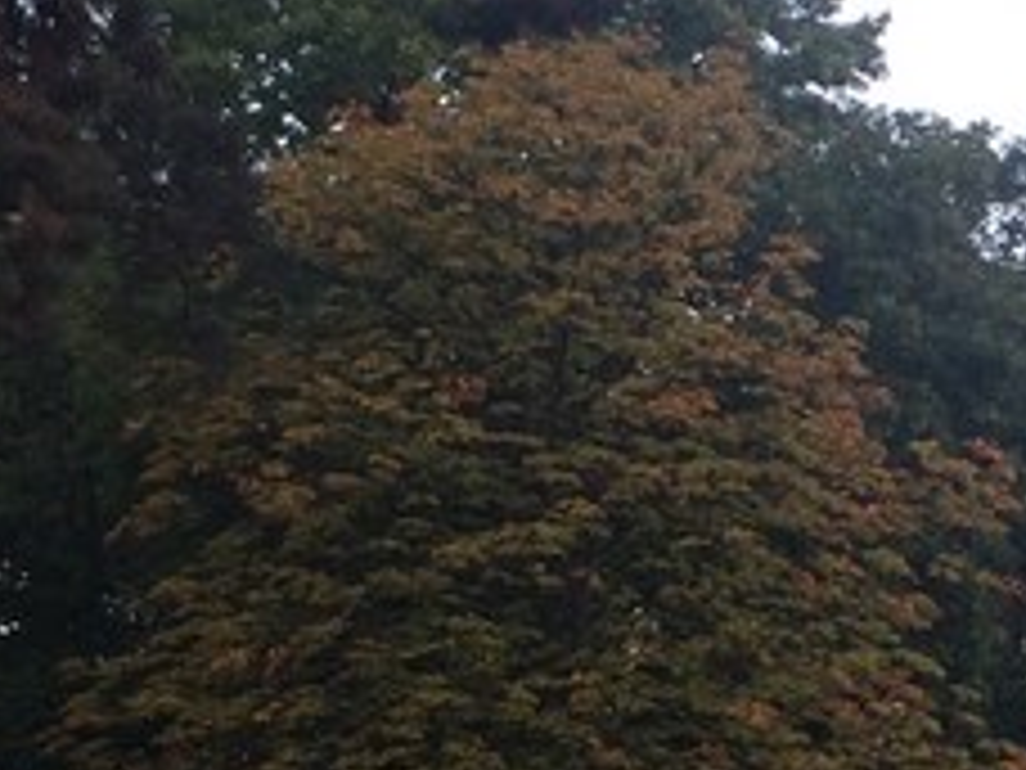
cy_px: 572
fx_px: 4031
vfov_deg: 10.9
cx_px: 1172
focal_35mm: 136
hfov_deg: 14.1
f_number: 2.2
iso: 40
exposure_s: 1/60
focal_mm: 4.15
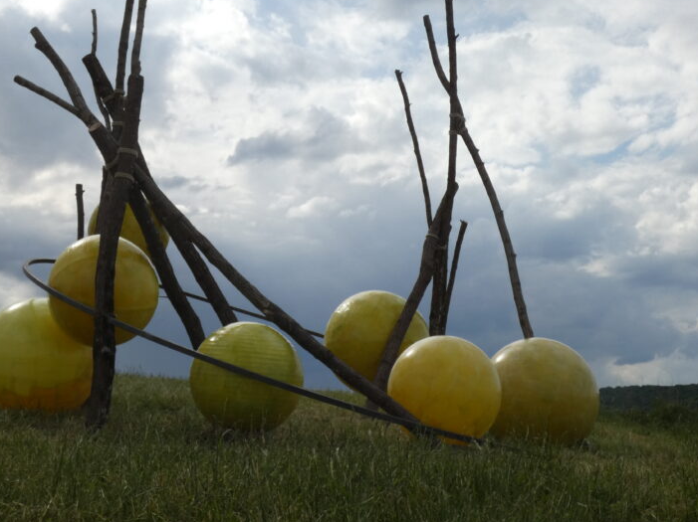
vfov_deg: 25.6
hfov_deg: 33.6
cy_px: 200
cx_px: 250
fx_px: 1149
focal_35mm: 57
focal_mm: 7.1
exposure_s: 1/1000
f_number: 4.5
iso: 80
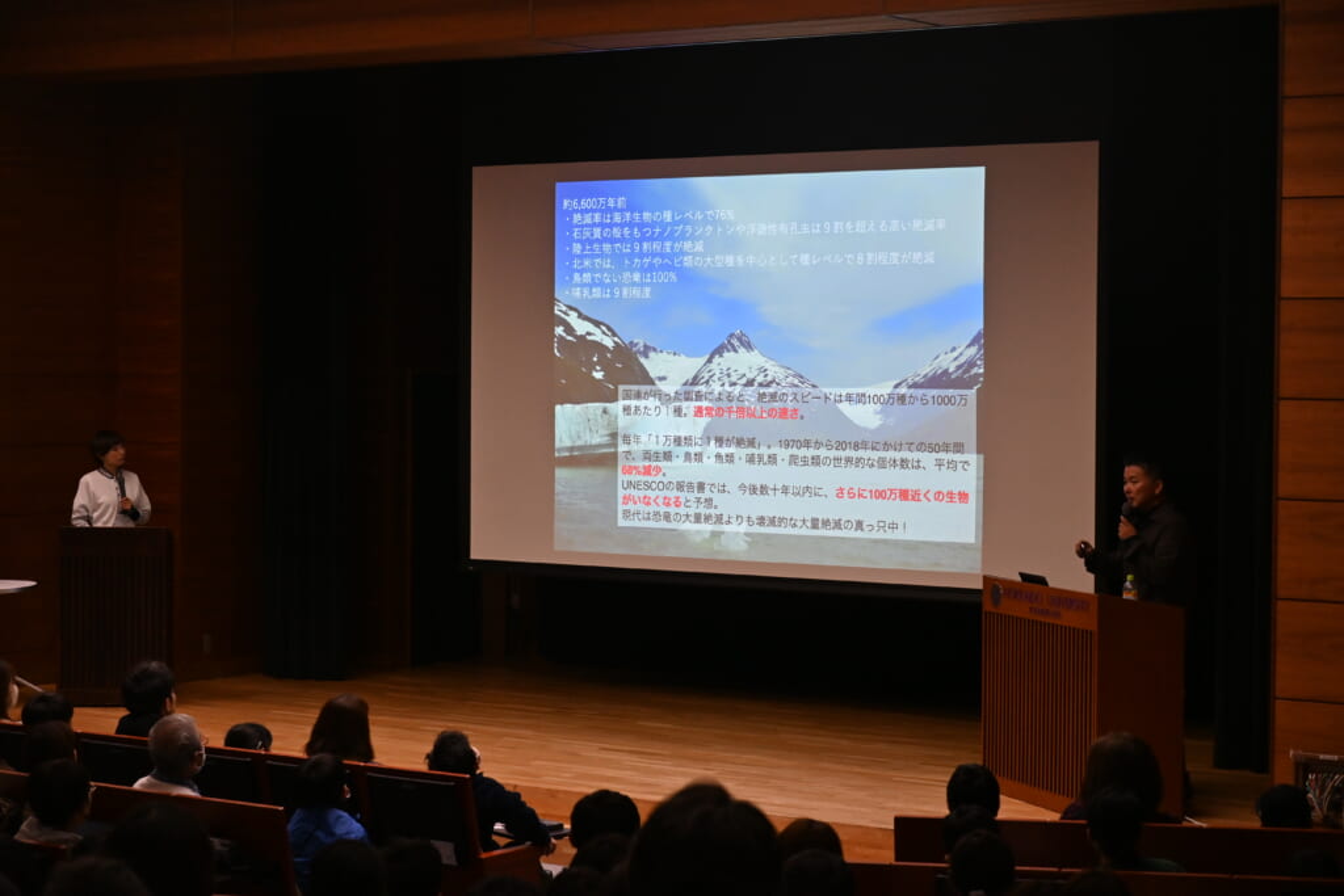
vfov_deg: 18.2
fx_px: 2800
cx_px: 672
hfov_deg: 27.0
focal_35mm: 75
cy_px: 448
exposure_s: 1/125
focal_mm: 50
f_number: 4.5
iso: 900
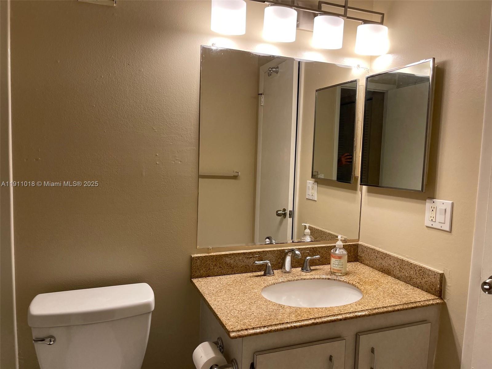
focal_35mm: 26
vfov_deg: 53.1
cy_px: 184
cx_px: 246
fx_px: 370
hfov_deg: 67.3
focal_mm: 5.1
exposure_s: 1/120
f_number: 1.6
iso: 64
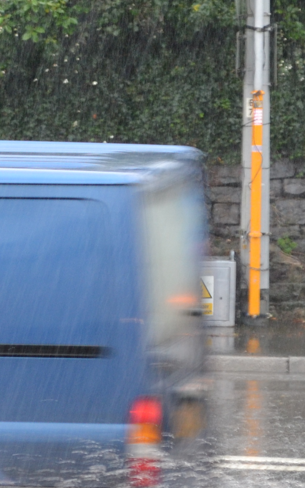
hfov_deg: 4.6
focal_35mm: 286
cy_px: 355
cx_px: 6
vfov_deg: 7.3
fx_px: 3802
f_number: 5.6
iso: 560
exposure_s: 1/60
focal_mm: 55
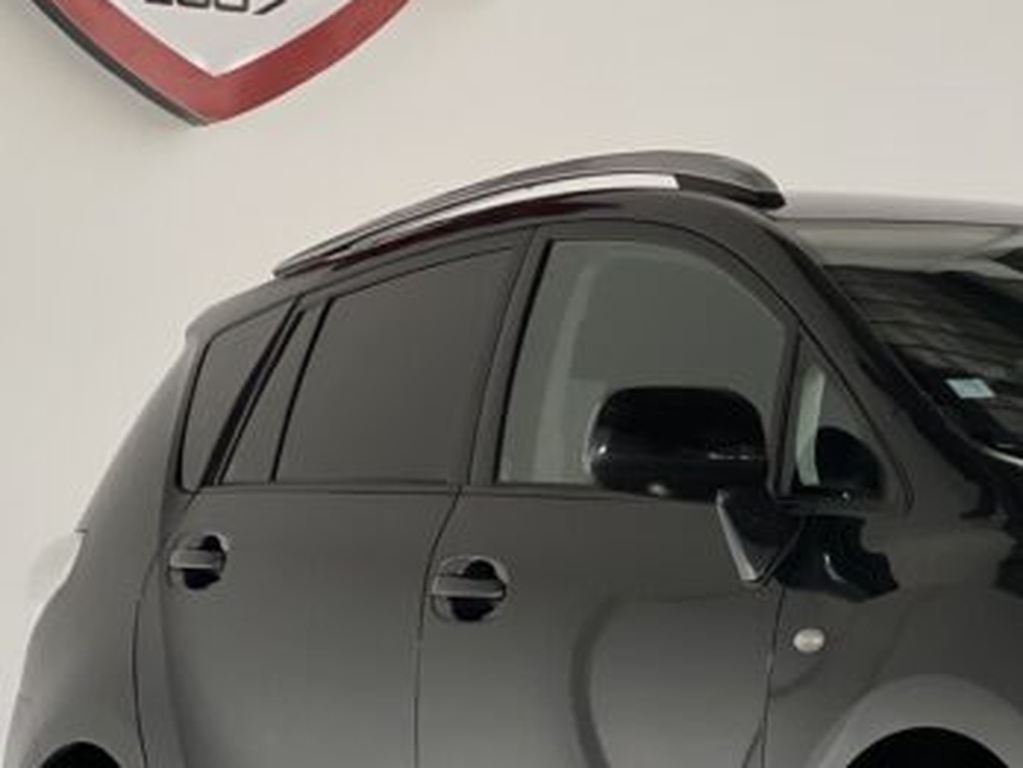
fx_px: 5231
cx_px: 1129
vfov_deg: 8.4
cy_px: 403
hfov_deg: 11.0
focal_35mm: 177
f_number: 2.8
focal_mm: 9
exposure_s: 1/40
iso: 160
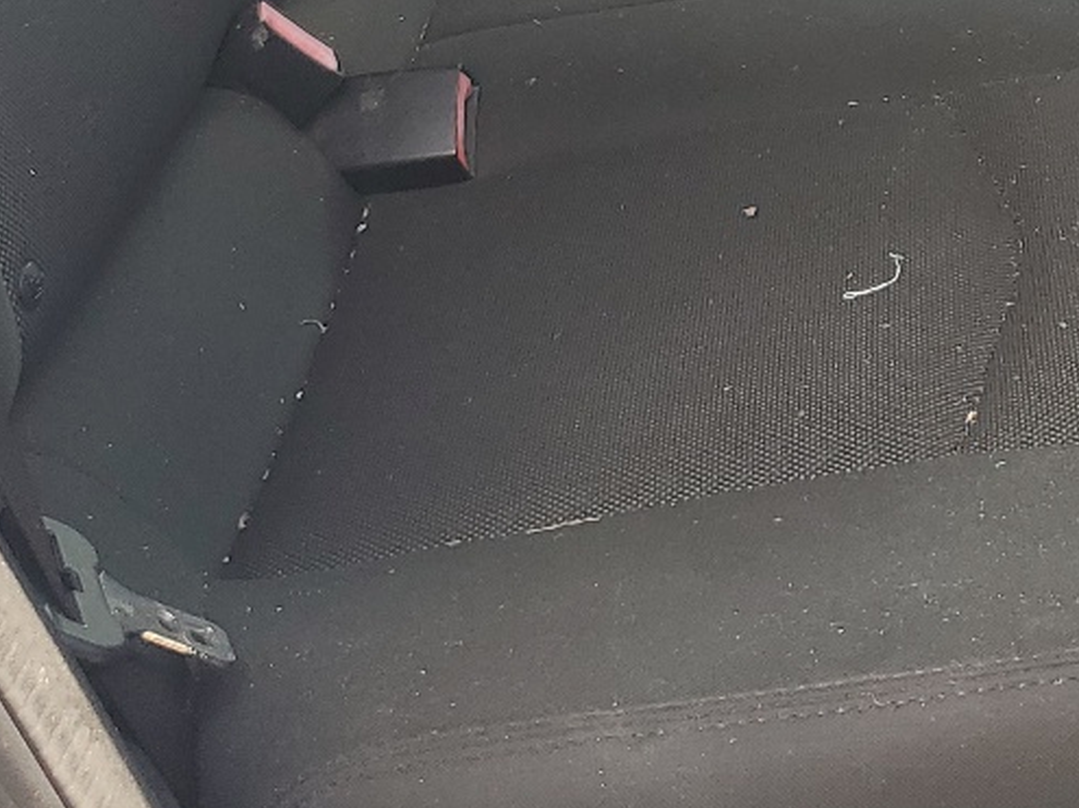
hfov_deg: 22.8
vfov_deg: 16.1
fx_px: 2618
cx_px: 929
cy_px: -405
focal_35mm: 84
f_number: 1.5
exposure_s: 1/263
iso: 50
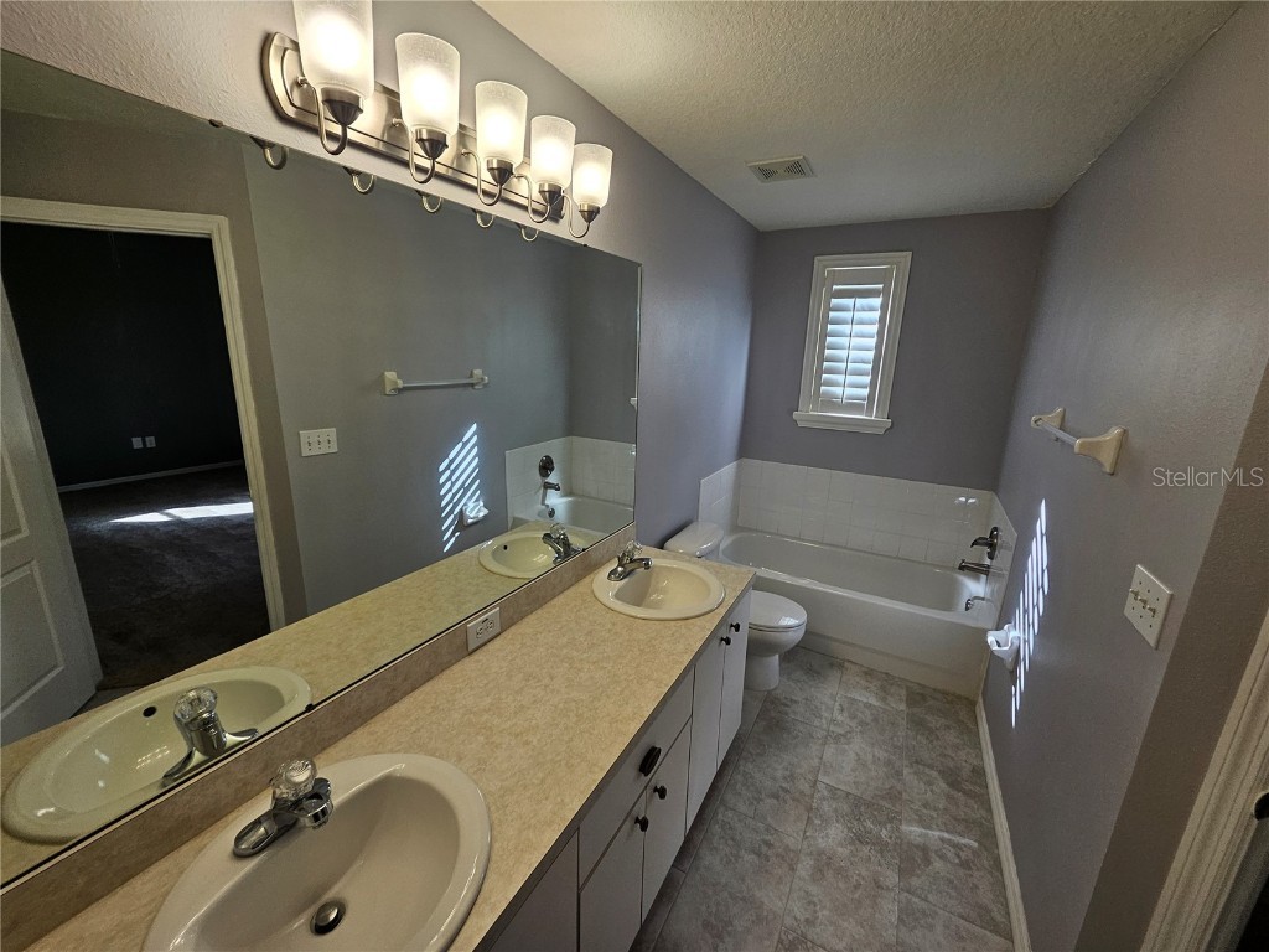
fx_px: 477
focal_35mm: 13
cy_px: 476
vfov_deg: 89.9
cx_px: 634
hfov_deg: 106.2
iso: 40
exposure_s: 1/60
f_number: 2.2
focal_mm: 1.7
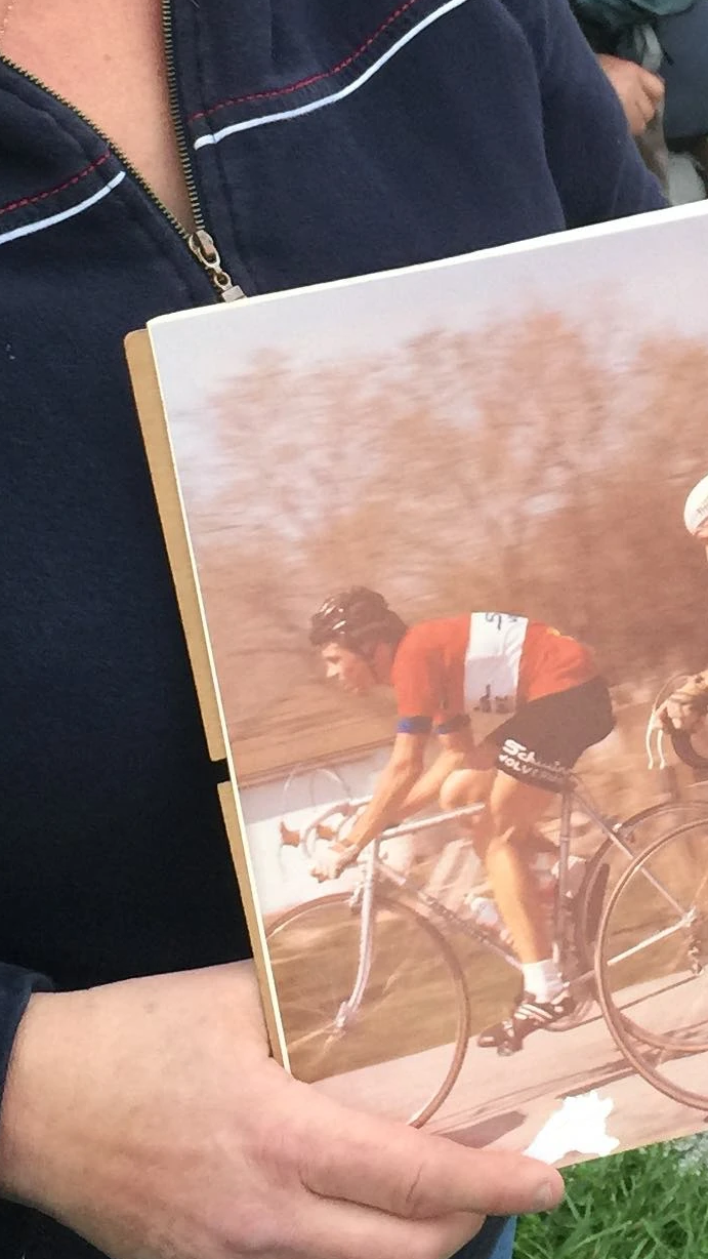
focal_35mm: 84
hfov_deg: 14.3
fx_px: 2803
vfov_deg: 24.6
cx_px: 561
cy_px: 126
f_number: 2.2
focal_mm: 4.15
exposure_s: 1/30
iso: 32
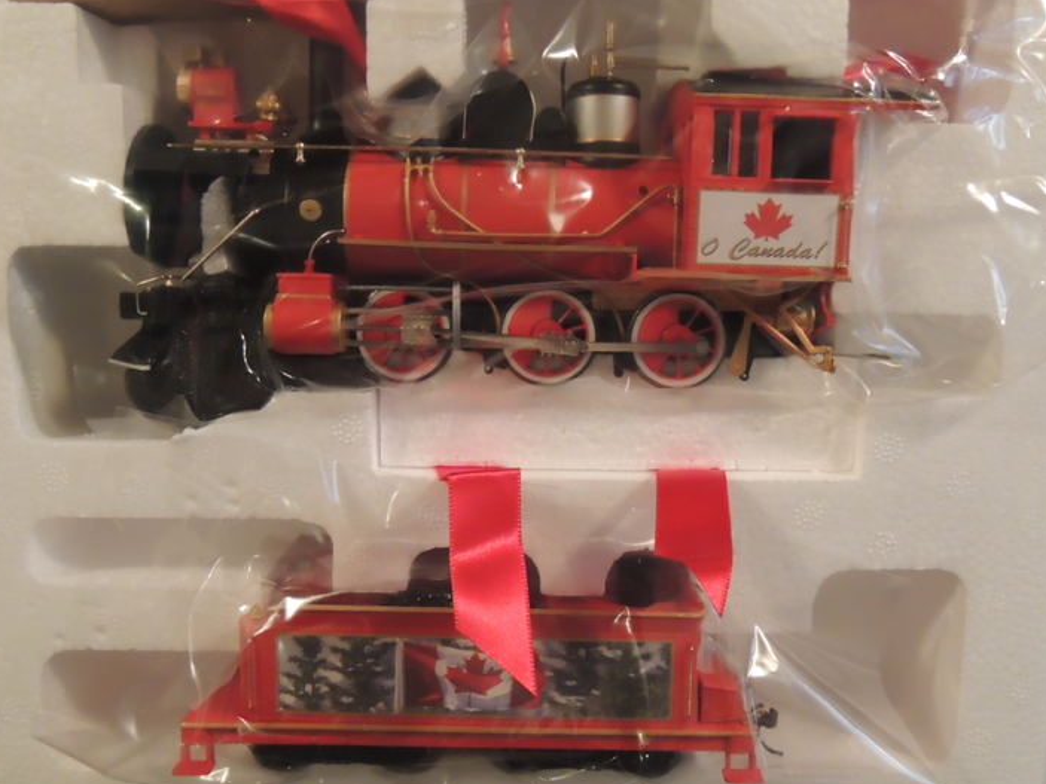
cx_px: 533
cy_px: 403
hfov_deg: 55.4
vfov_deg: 42.9
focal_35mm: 33
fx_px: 997
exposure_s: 1/20
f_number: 3.1
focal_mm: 5.3
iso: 800
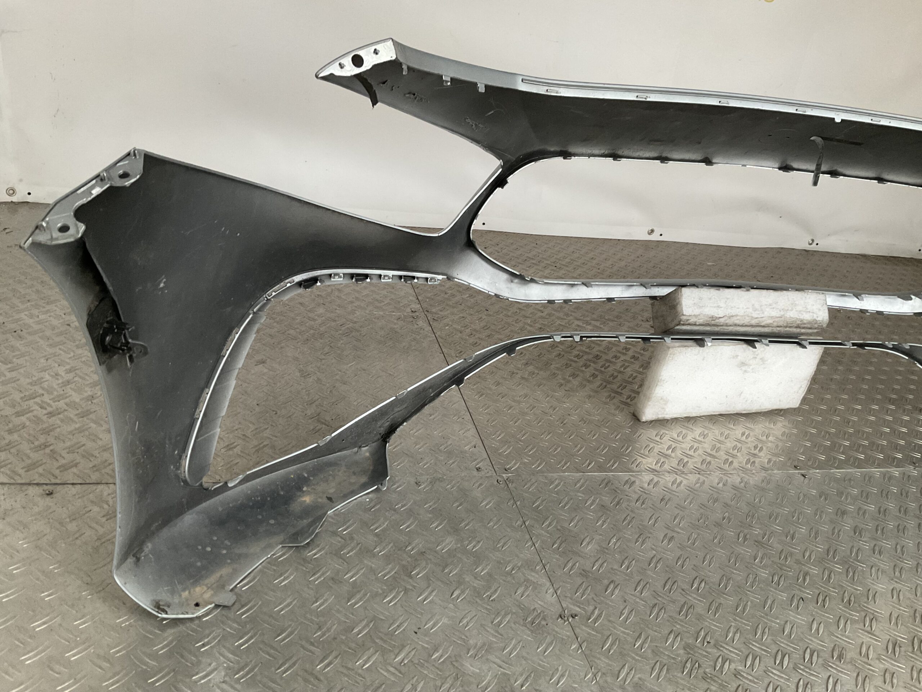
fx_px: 772
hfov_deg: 61.7
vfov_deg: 48.2
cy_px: 346
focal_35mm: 29
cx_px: 461
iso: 200
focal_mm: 3
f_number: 1.8
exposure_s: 1/50
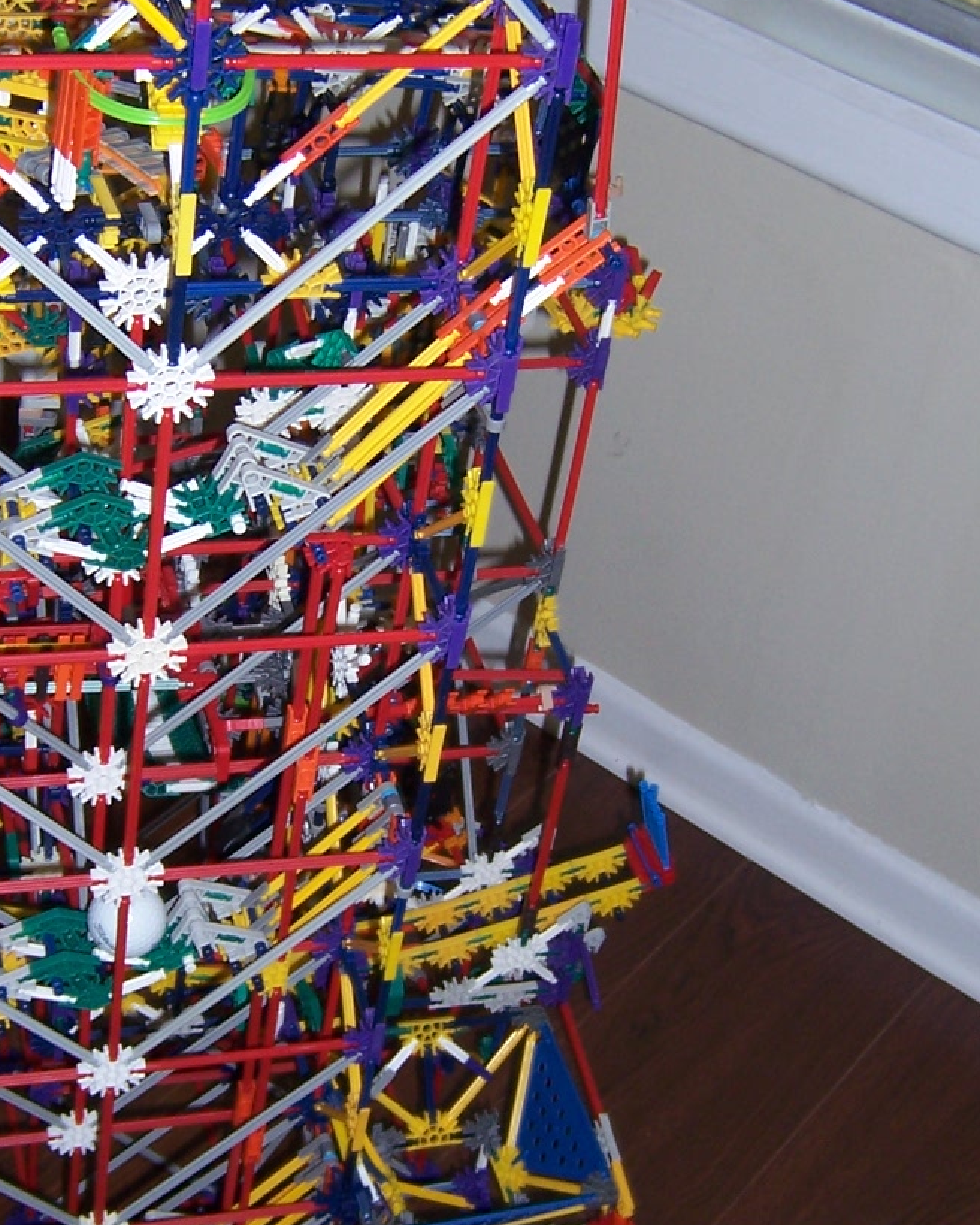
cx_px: 278
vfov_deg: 30.9
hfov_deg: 24.8
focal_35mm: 61
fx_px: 2212
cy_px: 563
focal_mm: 5.5
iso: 80
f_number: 2.8
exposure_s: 1/60
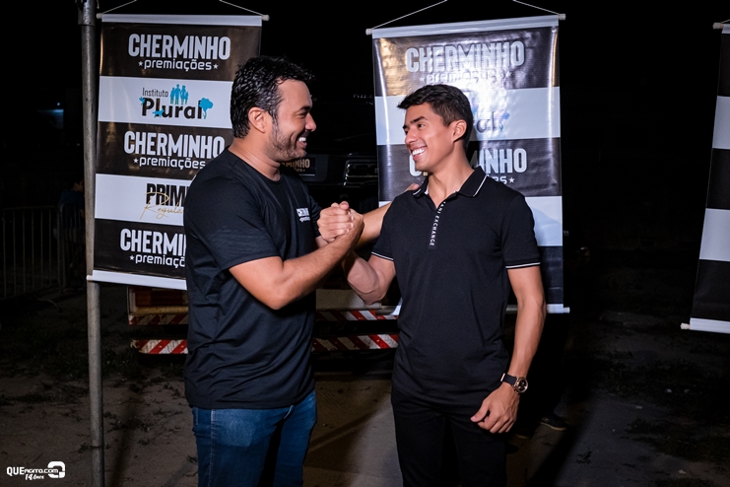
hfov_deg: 53.1
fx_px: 730
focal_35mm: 36
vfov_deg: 36.9
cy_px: 244
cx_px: 365
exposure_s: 1/320
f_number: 2.8
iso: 2000
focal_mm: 24
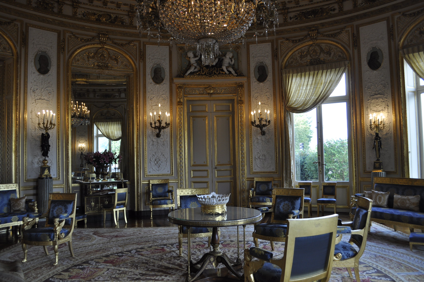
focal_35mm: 30
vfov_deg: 43.5
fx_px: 353
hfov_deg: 62.0
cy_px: 141
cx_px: 212
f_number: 5.6
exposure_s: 1/100
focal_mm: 20
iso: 400
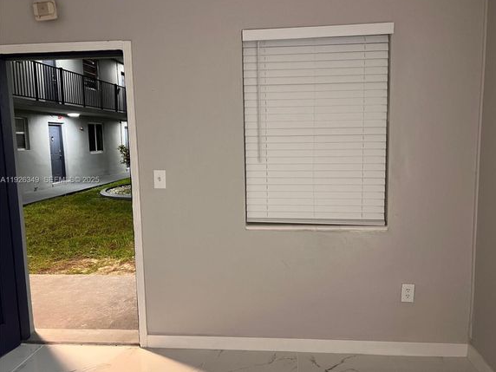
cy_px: 181
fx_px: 387
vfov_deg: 51.3
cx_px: 257
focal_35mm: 27
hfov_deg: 65.3
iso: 500
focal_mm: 5.7
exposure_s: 1/60
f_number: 1.5
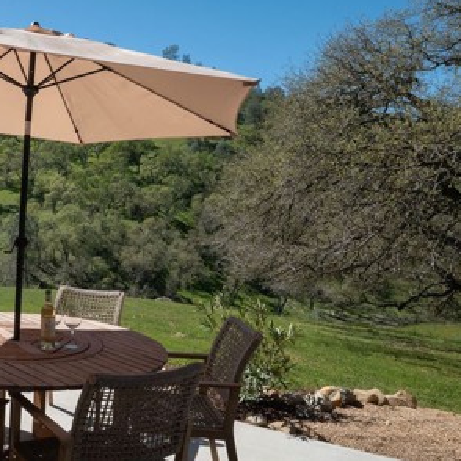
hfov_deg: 41.3
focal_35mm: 37
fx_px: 557
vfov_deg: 44.9
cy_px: 216
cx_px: 44
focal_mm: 20
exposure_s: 1/250
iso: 400
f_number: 16
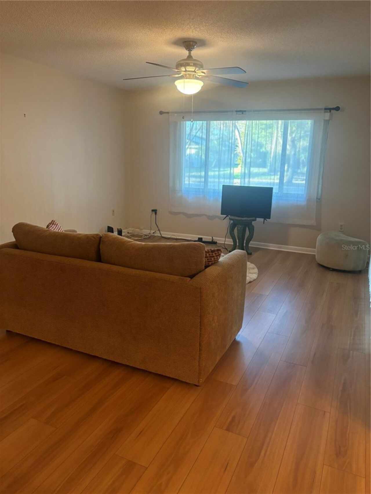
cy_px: 247
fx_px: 371
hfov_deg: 53.1
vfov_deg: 67.3
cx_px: 186
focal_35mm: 26
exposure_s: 1/60
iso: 500
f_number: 1.6
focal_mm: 5.96
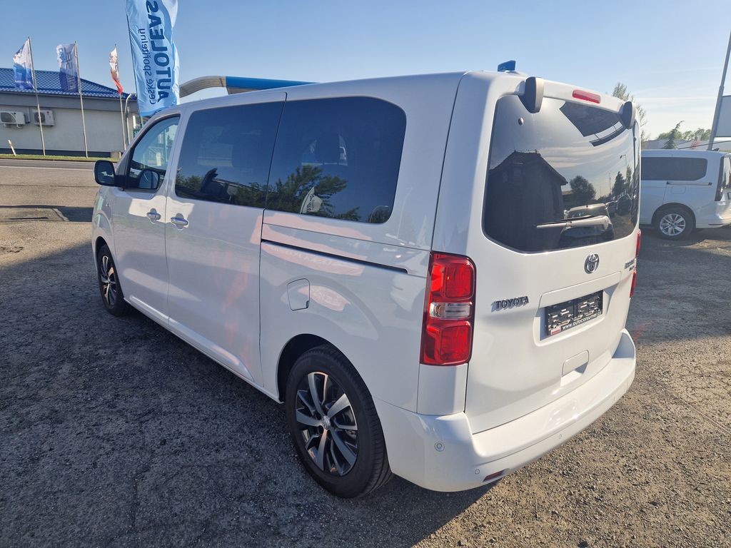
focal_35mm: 23
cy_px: 274
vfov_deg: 58.9
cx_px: 366
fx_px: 486
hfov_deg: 73.9
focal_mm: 5.4
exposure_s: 1/1196
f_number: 1.8
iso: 50
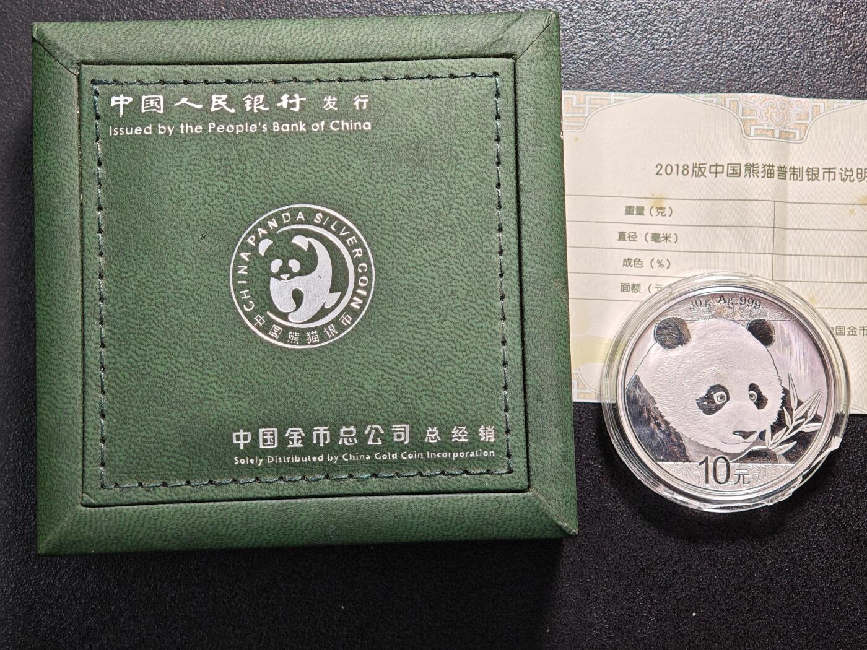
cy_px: 325
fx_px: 1503
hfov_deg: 32.2
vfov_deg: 24.4
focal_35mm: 60
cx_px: 434
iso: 400
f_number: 2
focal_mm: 9
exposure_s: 1/65.4
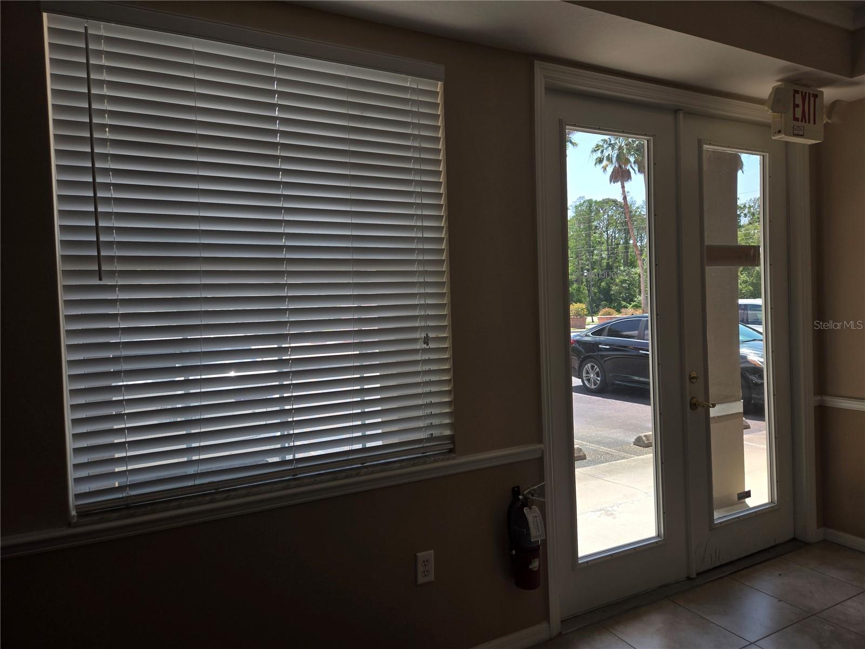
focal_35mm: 23
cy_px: 324
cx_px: 432
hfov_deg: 73.9
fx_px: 575
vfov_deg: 58.9
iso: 25
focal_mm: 5.4
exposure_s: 1/318
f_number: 1.8
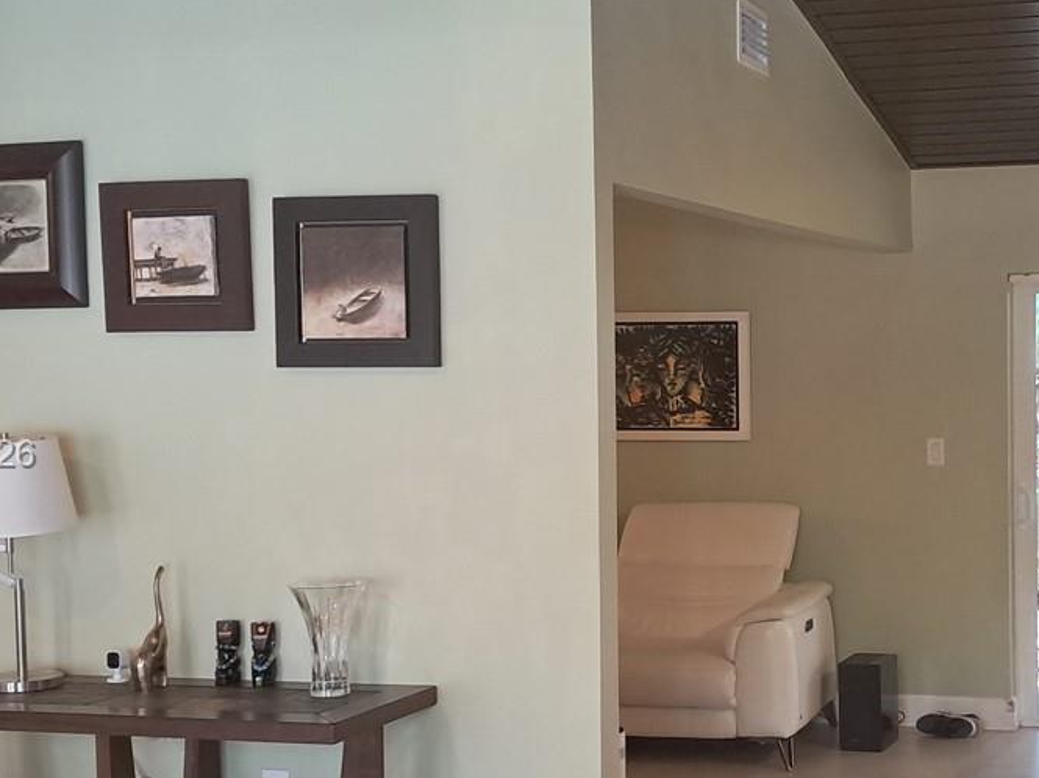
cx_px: 798
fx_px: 1950
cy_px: 456
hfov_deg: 29.3
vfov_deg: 22.5
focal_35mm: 65
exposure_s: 1/50
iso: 320
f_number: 1.8
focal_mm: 4
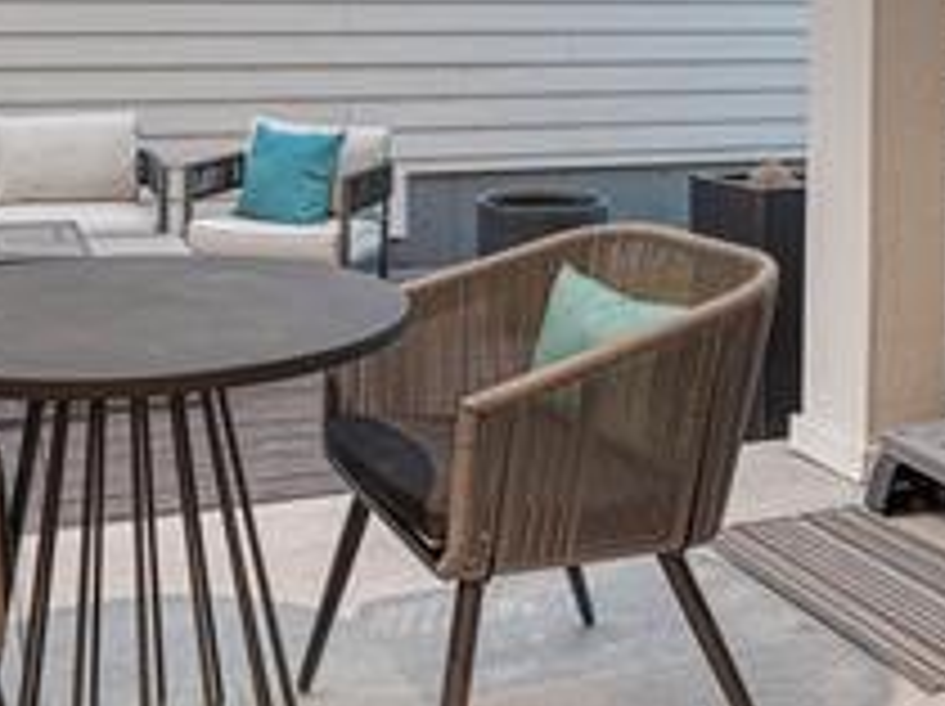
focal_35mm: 44
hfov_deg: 42.3
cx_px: 328
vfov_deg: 31.3
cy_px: 85
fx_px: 1208
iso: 200
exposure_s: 1/4
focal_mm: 15.1
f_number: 7.1
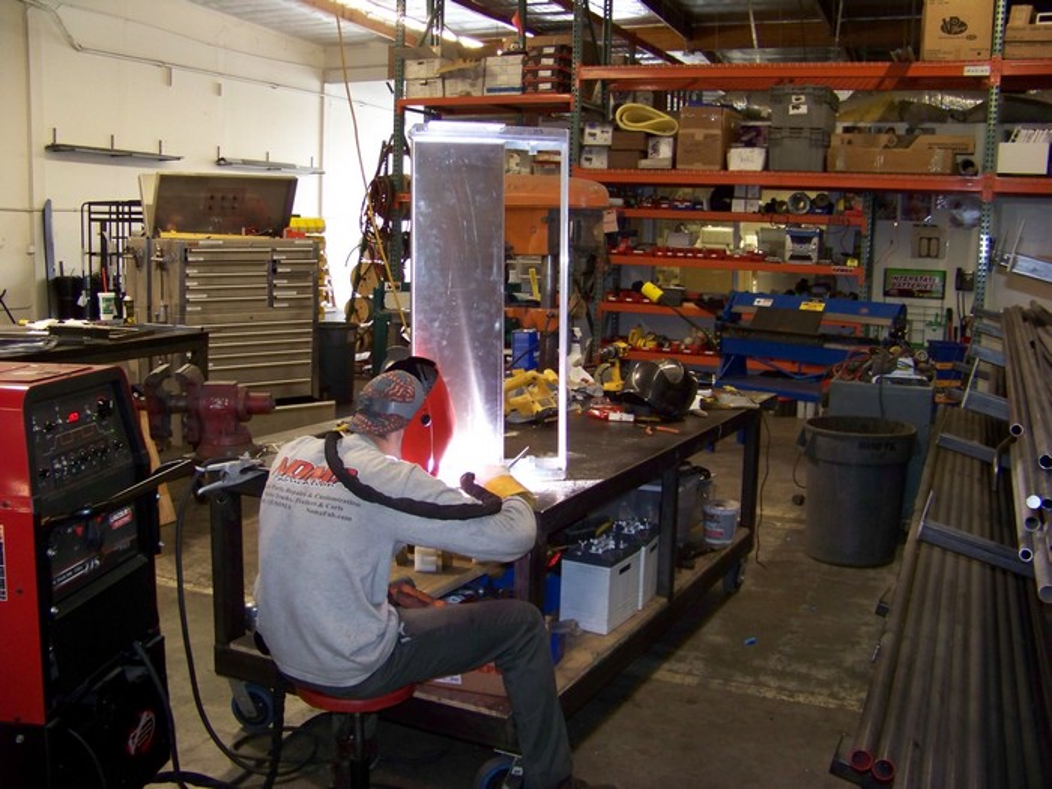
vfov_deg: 39.7
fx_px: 1094
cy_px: 394
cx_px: 526
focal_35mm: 36
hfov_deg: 51.4
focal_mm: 5.85
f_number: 2.8
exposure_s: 1/30
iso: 200
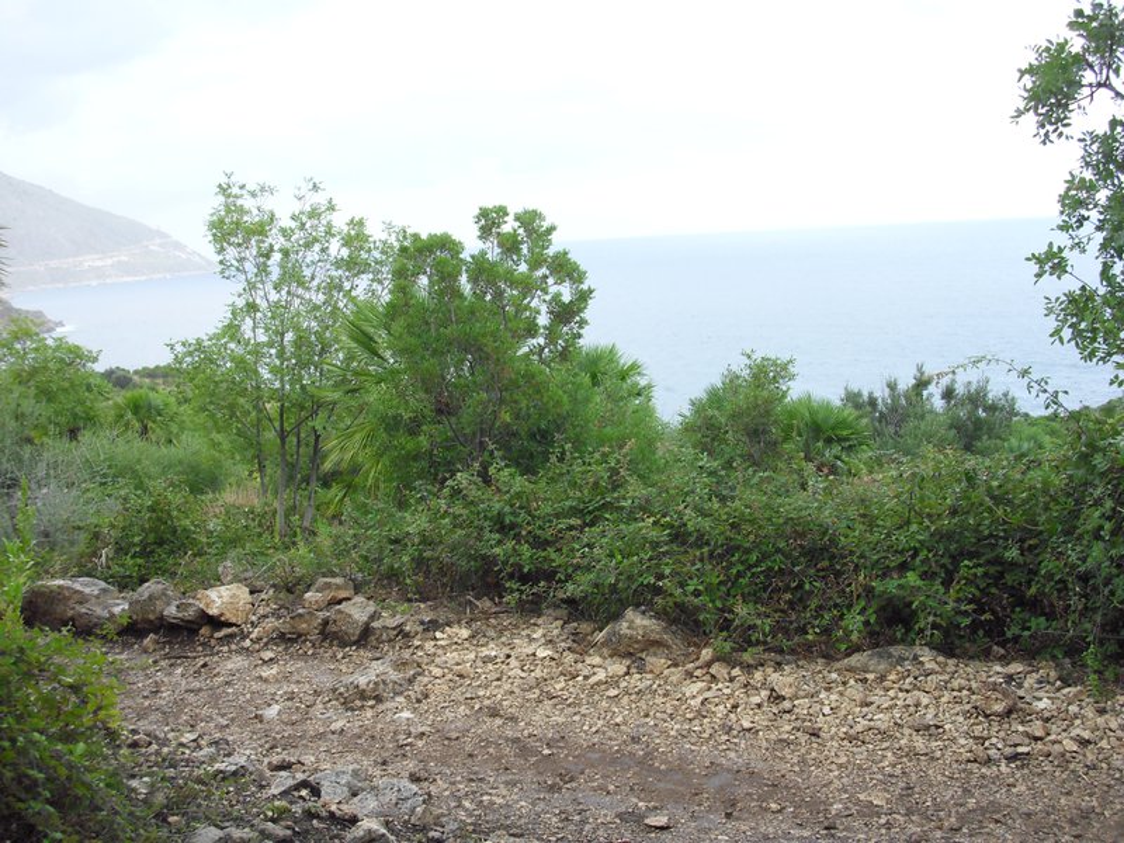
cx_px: 562
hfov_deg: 49.0
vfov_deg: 37.7
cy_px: 422
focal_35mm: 38
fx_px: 1234
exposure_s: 1/250
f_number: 2.8
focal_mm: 6.2
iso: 100
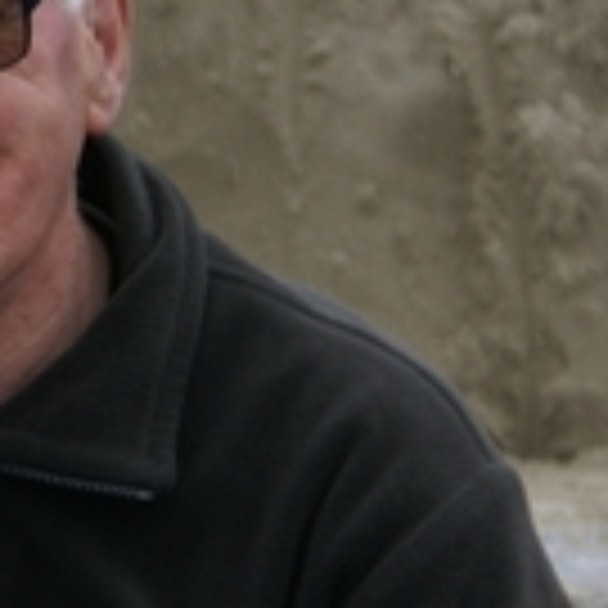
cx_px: -549
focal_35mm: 396
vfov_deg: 4.4
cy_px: 288
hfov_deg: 4.4
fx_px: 7869
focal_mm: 70
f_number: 5.6
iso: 100
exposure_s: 1/125
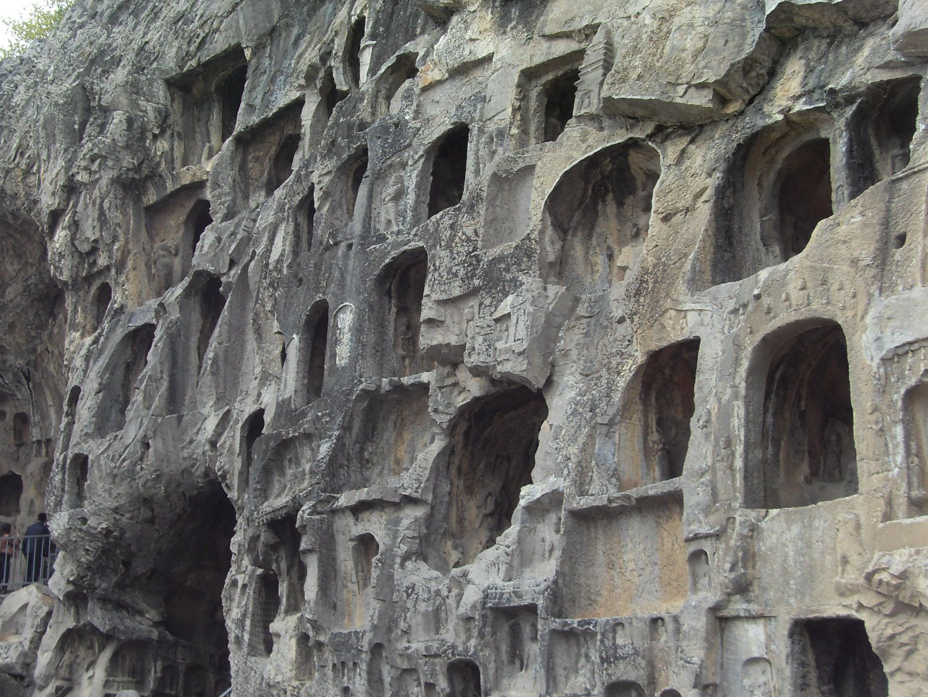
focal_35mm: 49
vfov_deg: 29.7
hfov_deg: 38.7
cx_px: 366
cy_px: 333
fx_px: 1314
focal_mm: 6.6
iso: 80
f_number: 3.5
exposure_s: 1/90
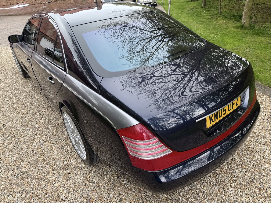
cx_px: 136
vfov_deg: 56.8
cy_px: 102
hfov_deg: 71.6
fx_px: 188
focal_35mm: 24
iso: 80
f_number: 1.78
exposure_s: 1/321
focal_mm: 6.76
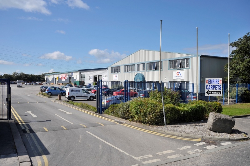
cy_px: 83
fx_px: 215
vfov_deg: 42.3
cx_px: 125
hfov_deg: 60.3
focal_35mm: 31
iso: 200
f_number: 8
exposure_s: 1/800
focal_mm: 31
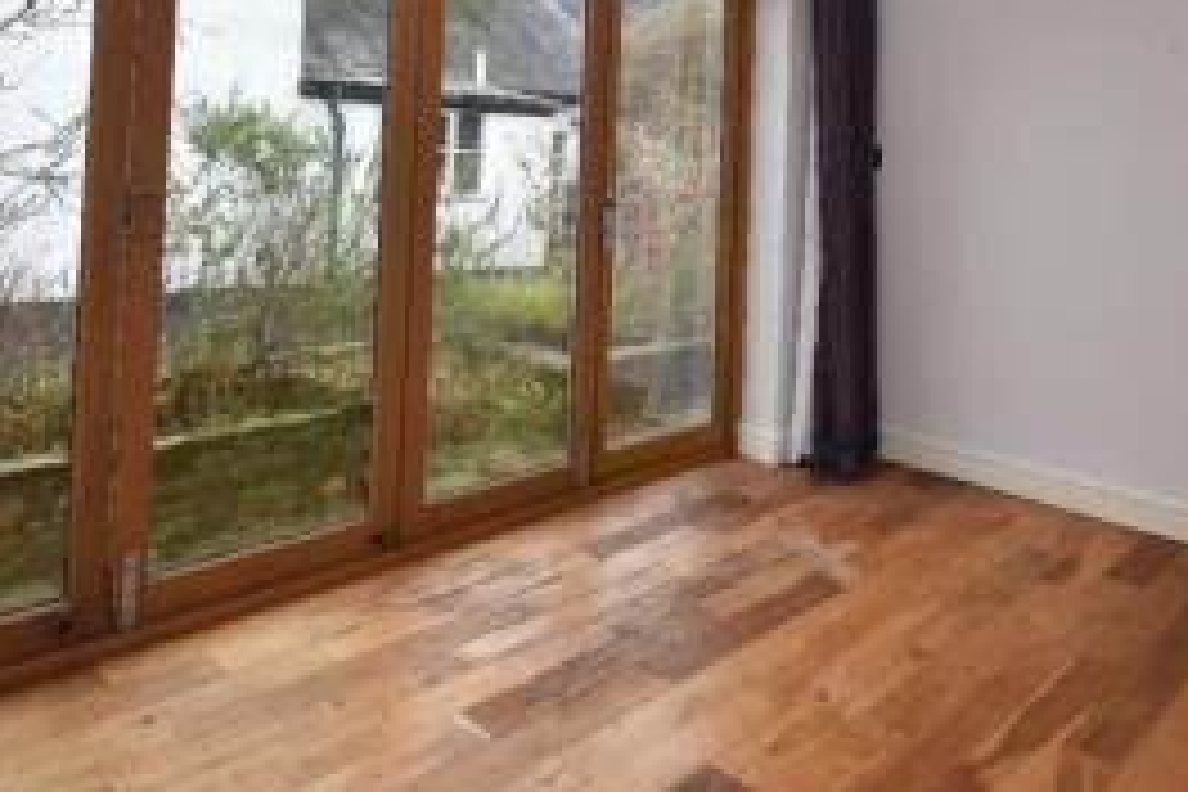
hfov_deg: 66.5
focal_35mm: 27
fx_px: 891
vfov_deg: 44.7
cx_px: 734
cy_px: 119
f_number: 5
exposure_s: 1/200
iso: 640
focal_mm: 10
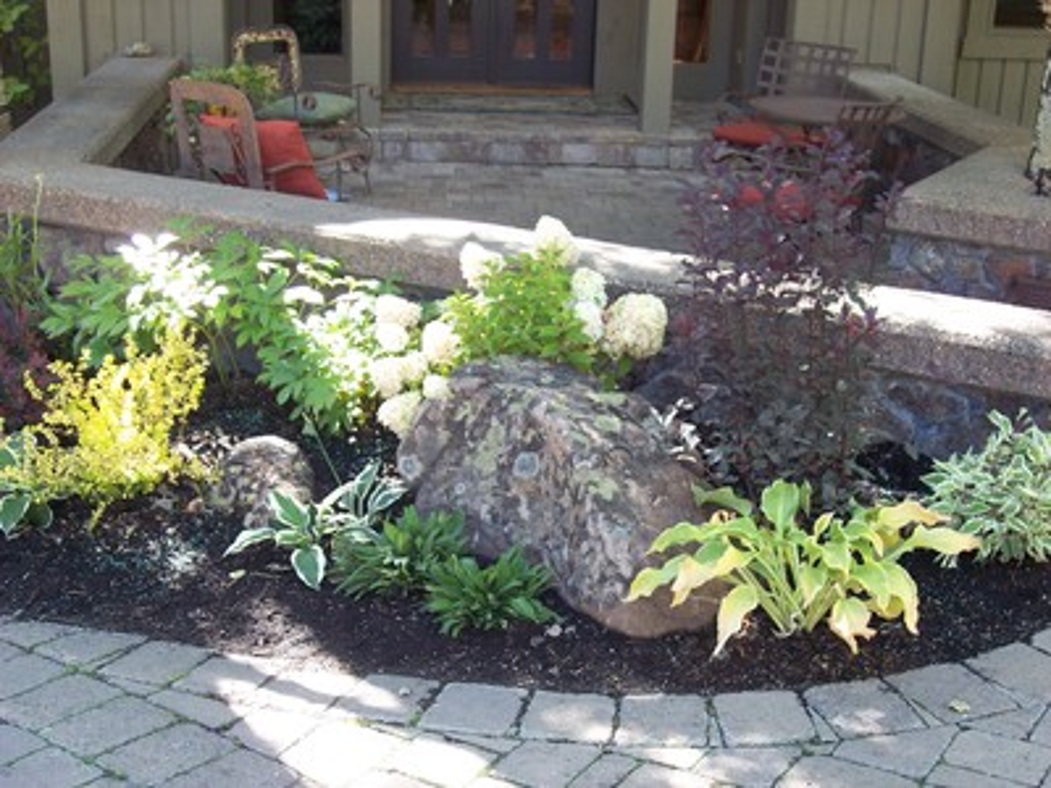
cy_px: 394
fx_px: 1579
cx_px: 526
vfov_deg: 28.0
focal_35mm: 52
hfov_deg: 36.8
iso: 100
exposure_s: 1/45
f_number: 4
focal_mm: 10.7
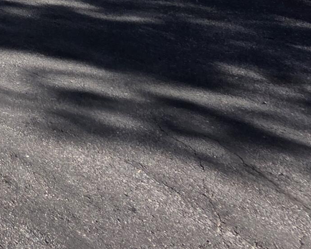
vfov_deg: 18.6
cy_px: -242
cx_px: -293
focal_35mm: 55
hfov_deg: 20.0
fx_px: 506
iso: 40
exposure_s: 1/1114
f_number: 1.9
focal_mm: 2.2
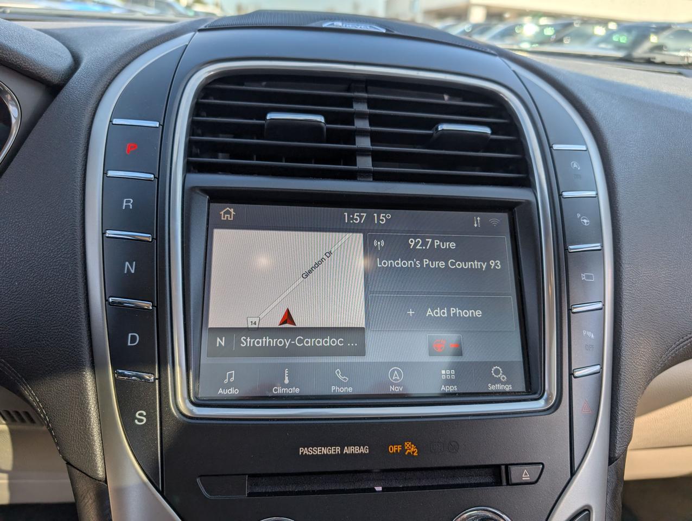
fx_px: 480
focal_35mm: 24
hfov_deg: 71.5
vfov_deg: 56.9
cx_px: 346
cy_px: 260
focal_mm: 6.9
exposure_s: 1/2208
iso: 14
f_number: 1.68
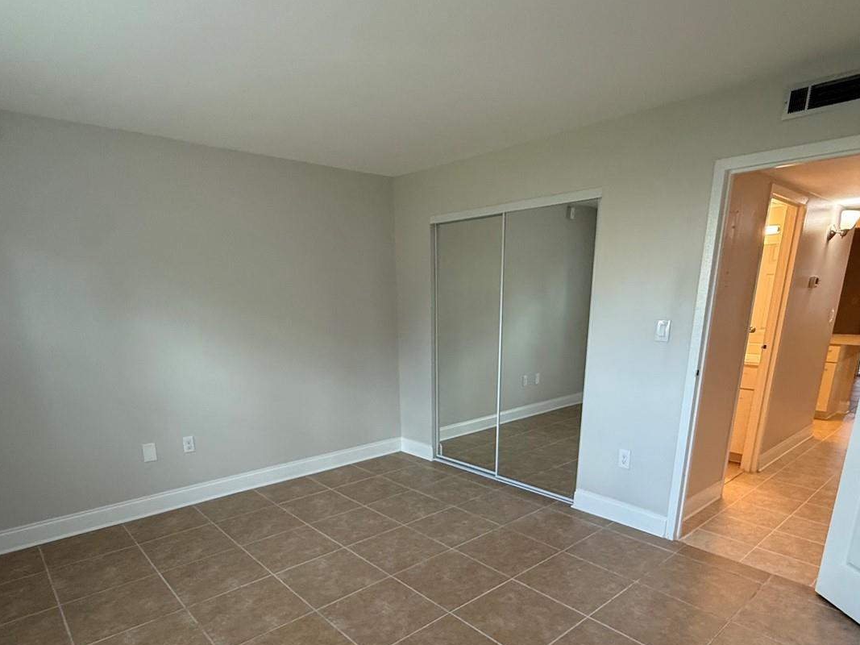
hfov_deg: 79.0
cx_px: 434
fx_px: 522
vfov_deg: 61.1
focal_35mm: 21
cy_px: 456
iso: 320
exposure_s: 1/120
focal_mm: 2.22
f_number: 2.2
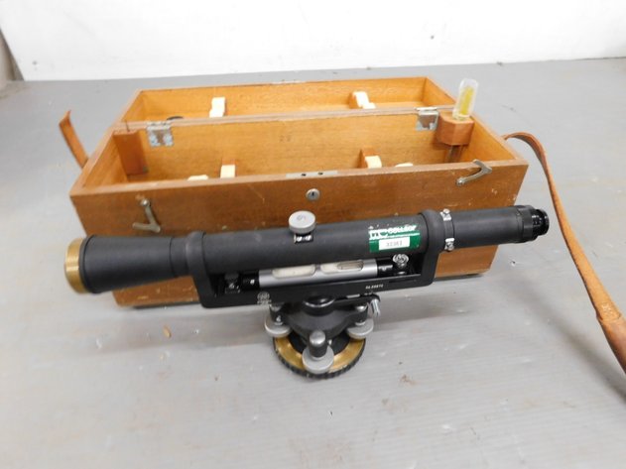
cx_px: 313
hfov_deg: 73.9
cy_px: 234
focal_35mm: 23
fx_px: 416
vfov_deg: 58.9
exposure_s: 1/13
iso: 400
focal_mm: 4
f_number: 3
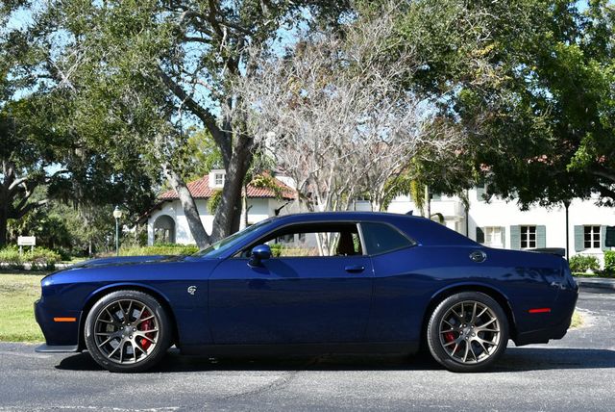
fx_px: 855
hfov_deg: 39.6
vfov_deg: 27.0
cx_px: 308
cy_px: 206
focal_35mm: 50
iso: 180
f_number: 8
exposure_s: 1/250
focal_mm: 25
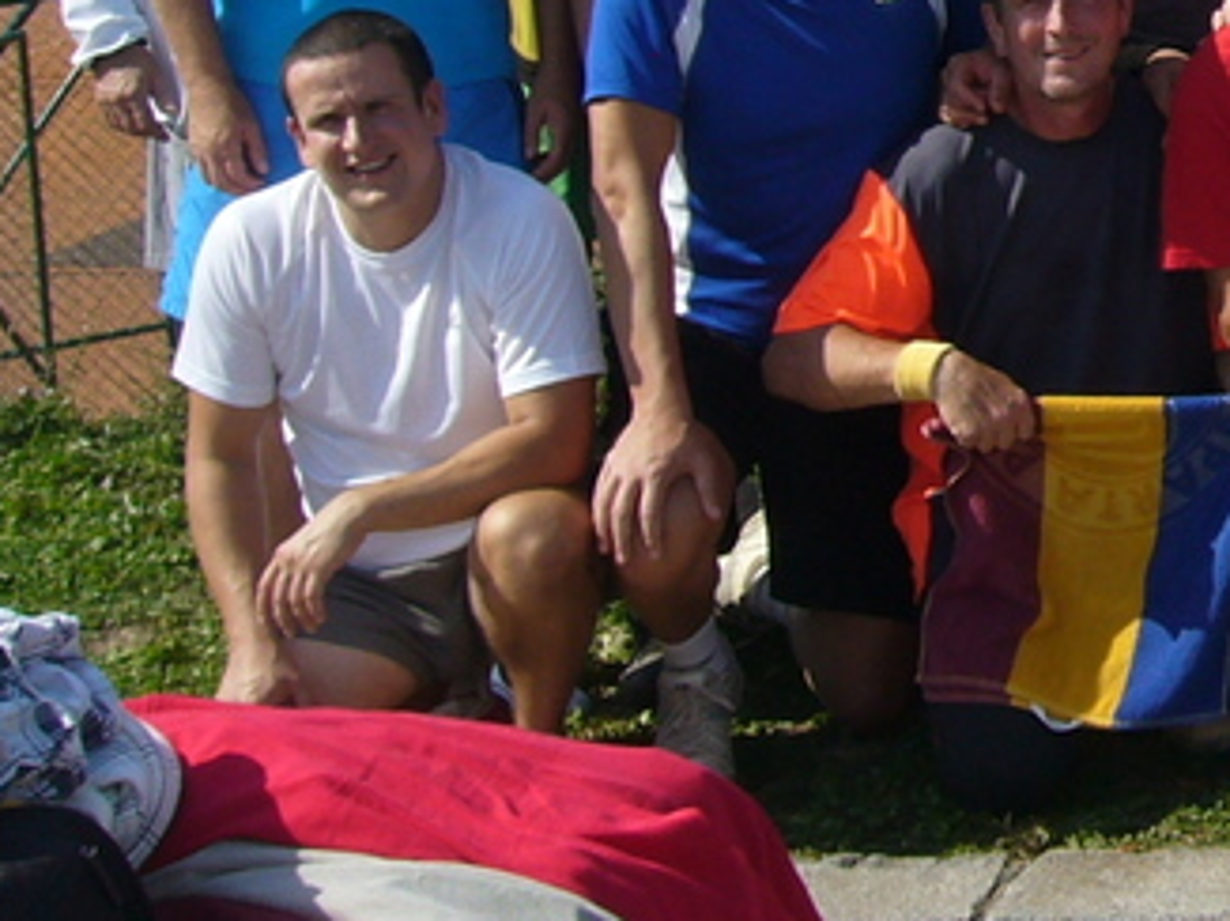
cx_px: 1883
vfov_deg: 13.2
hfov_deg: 16.2
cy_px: -128
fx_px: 3906
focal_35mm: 110
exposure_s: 1/320
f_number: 5.6
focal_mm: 5.8
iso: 80
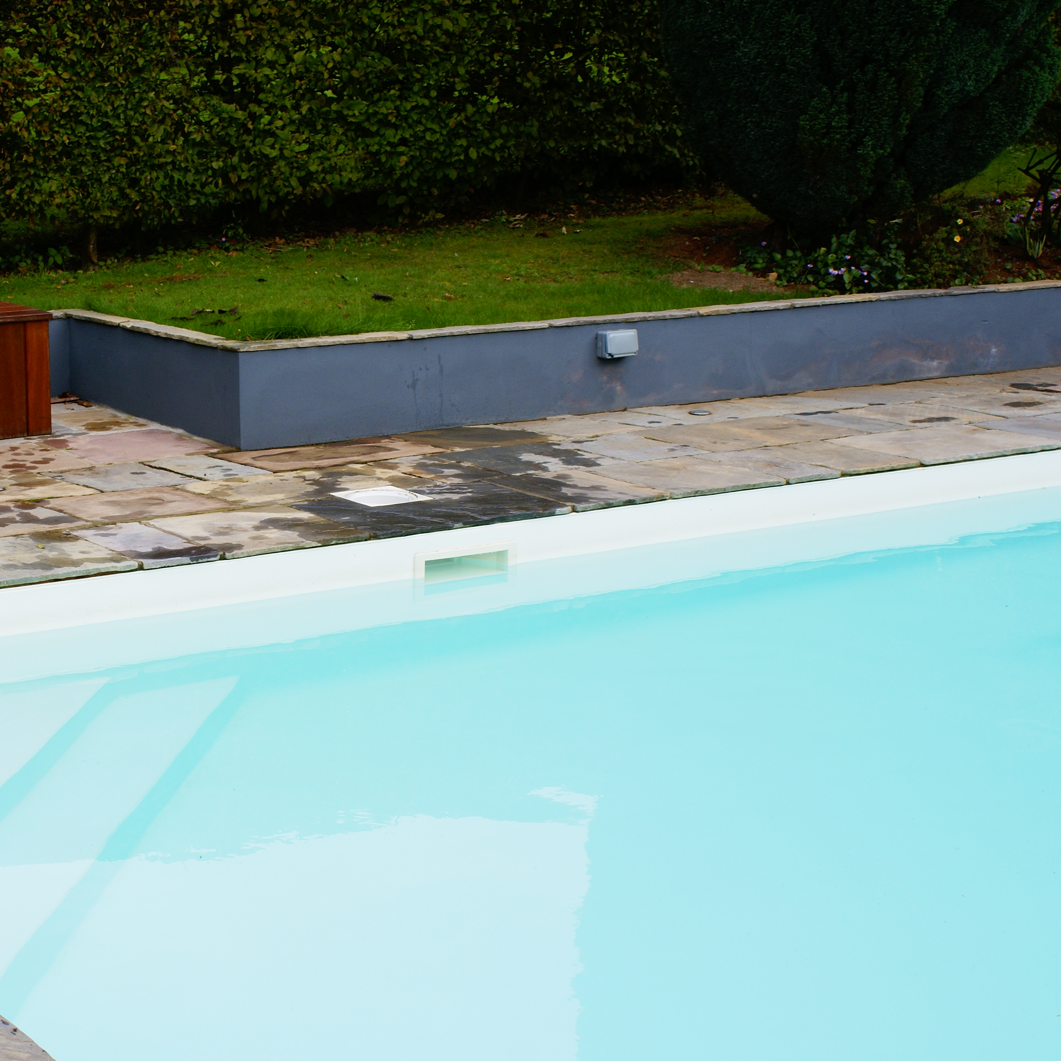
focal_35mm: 68
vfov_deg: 25.5
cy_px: 526
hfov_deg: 25.2
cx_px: 285
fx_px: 2346
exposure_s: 1/160
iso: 100
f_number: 8
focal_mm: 35
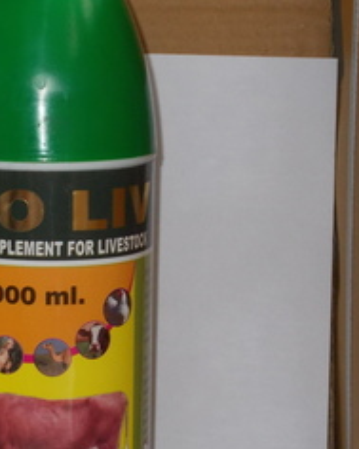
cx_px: 34
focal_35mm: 120
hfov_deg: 12.8
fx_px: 1593
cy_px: 281
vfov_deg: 16.0
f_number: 4.9
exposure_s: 1/30
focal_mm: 10.3
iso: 200
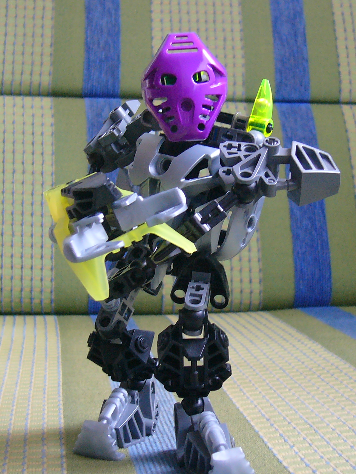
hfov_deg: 20.7
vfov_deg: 27.4
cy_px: 237
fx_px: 973
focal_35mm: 71
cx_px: 204
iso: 200
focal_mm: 8.8
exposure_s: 1/13
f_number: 3.4
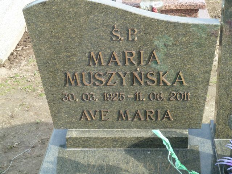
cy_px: 87
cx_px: 116
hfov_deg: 27.0
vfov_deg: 20.4
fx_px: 483
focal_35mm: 72
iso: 160
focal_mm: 11.9
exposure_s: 1/200
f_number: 4.1
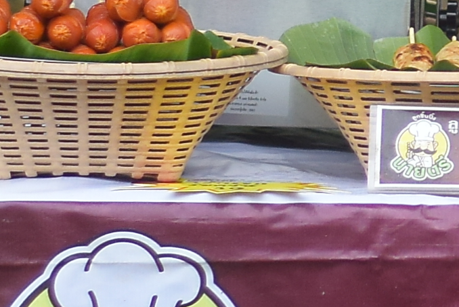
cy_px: -3
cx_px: 1116
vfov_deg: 2.8
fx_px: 6341
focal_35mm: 497
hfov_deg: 4.1
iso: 400
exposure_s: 1/1250
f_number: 1.8
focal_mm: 50
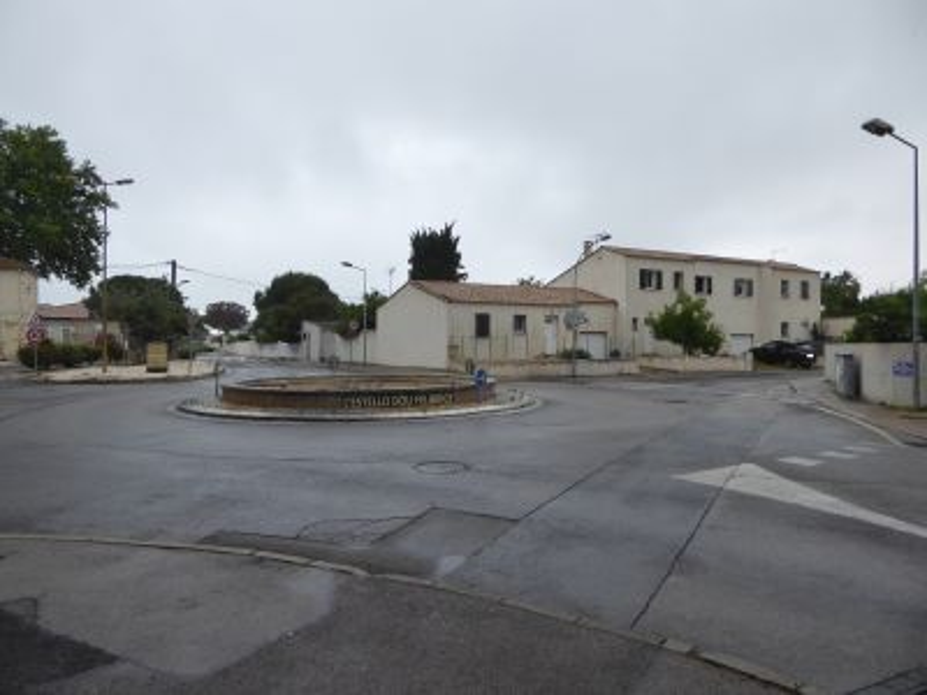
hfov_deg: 69.4
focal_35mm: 25
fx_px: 669
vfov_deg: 54.9
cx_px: 464
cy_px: 348
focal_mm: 4.3
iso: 125
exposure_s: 1/400
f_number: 3.3
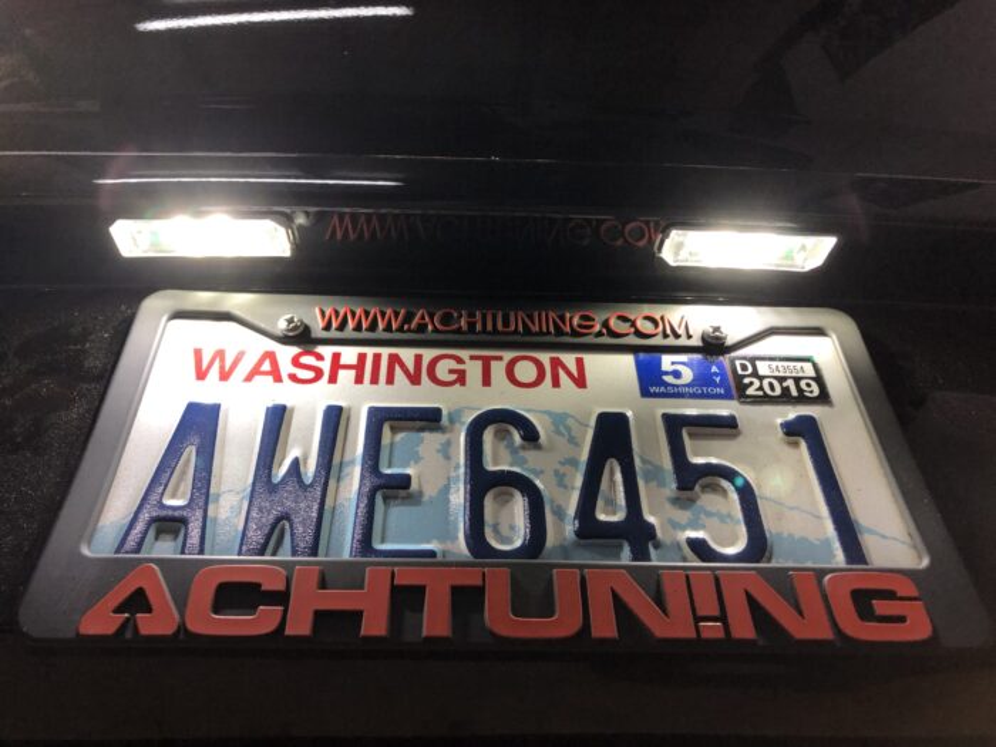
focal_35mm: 28
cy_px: 374
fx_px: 806
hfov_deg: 63.4
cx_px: 498
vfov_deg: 49.7
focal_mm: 3.99
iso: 25
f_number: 1.8
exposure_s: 1/30
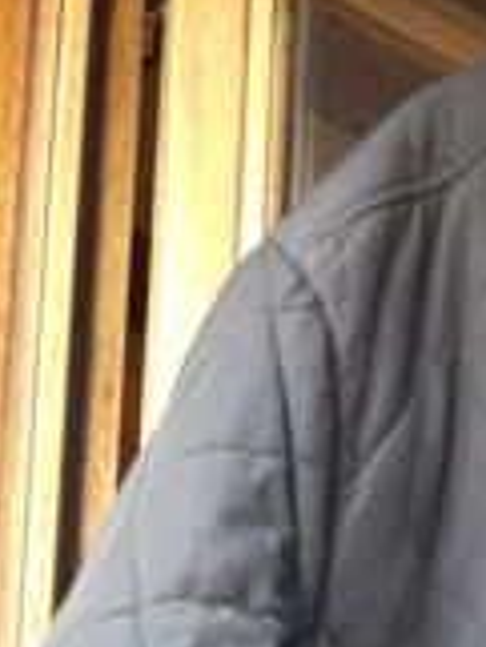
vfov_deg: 15.6
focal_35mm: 111
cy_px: 1105
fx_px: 2075
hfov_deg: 12.2
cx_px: 892
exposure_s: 1/33
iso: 125
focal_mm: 3.7
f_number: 1.9
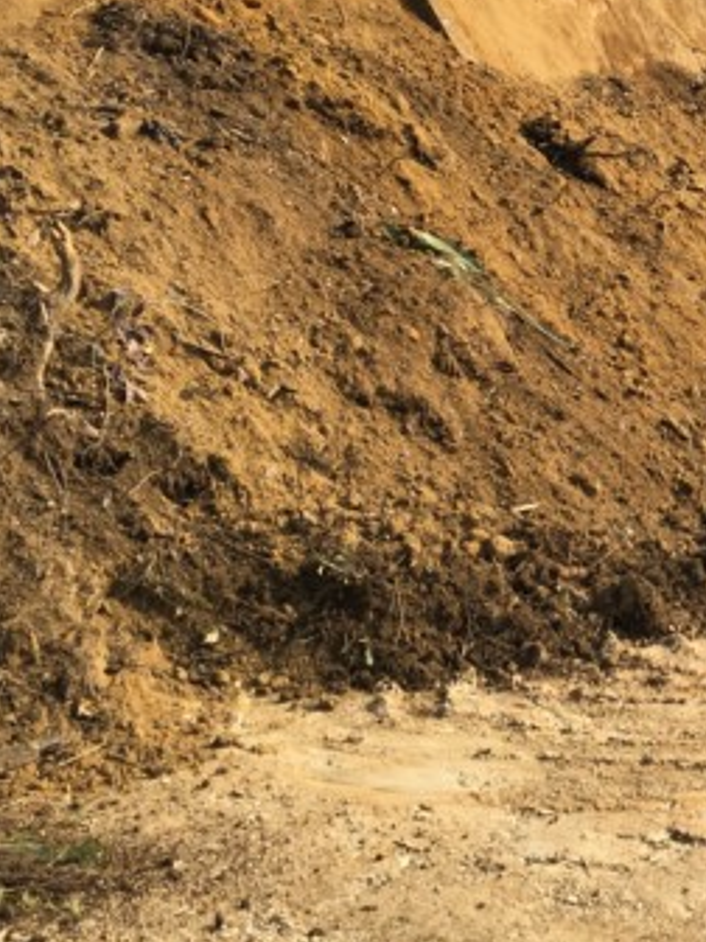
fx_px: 1876
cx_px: 888
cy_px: 216
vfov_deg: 27.7
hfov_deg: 19.8
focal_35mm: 69
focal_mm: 4.15
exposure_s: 1/1166
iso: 25
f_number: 2.2
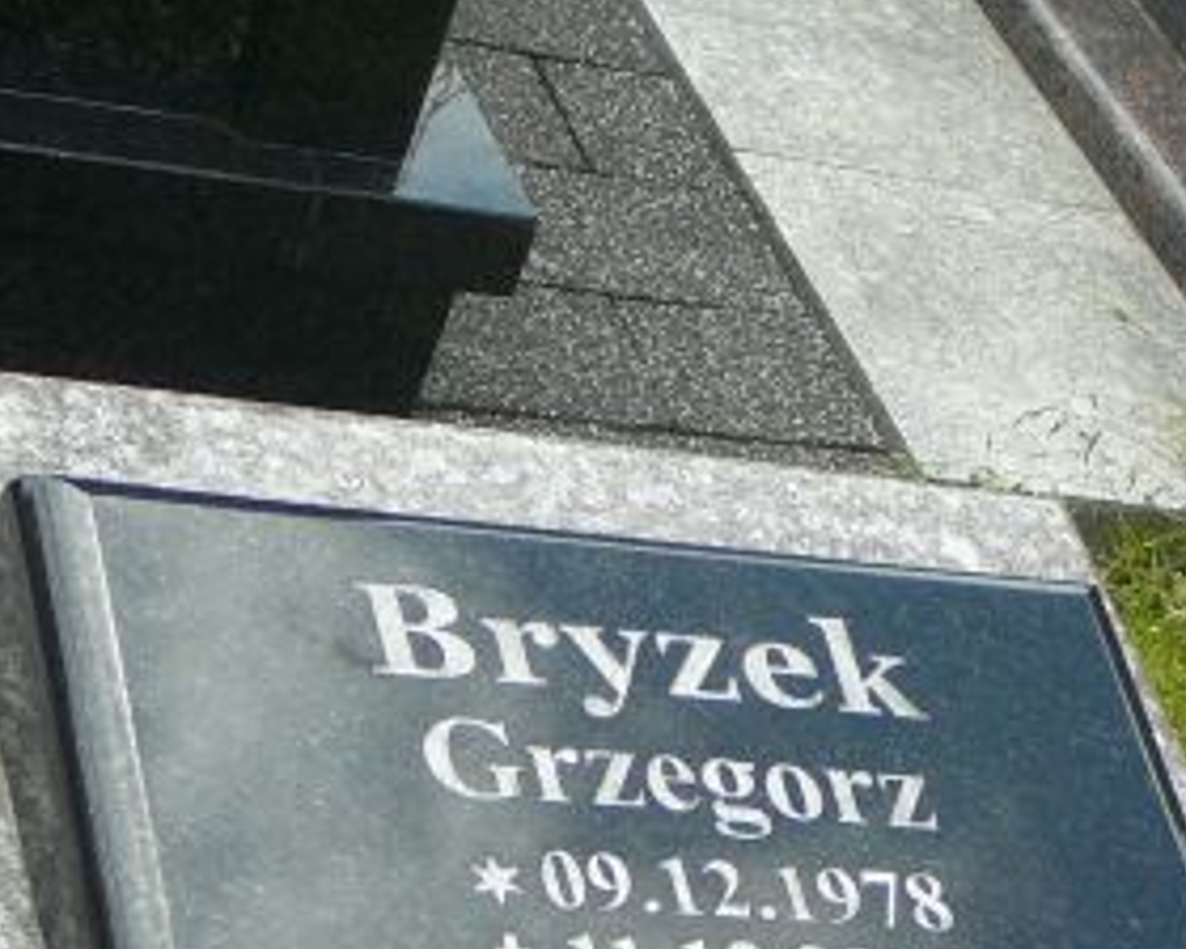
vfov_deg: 13.2
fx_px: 4072
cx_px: 737
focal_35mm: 116
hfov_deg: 16.6
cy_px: 881
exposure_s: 1/500
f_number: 3.4
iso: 80
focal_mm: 7.8
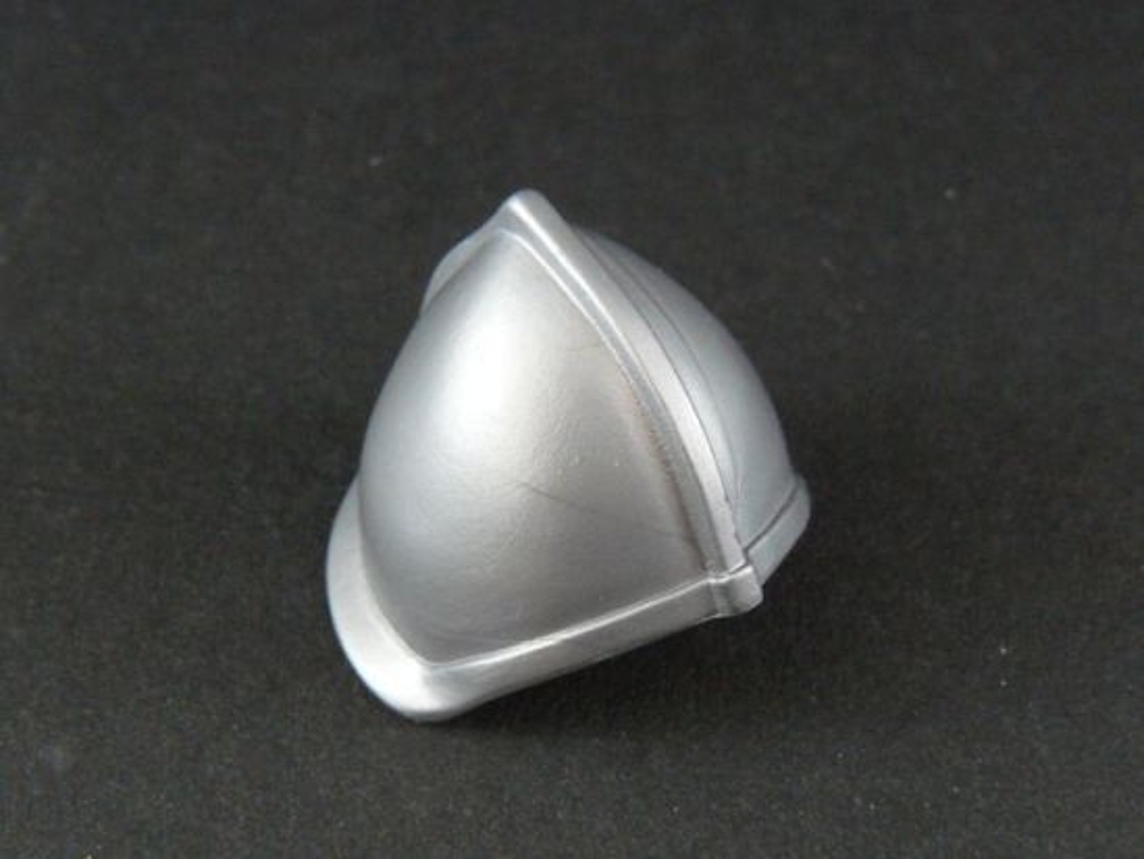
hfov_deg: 31.2
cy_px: 430
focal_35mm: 62
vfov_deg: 23.7
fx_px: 2050
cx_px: 572
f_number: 4
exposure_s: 1/30
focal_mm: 6.8
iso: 320
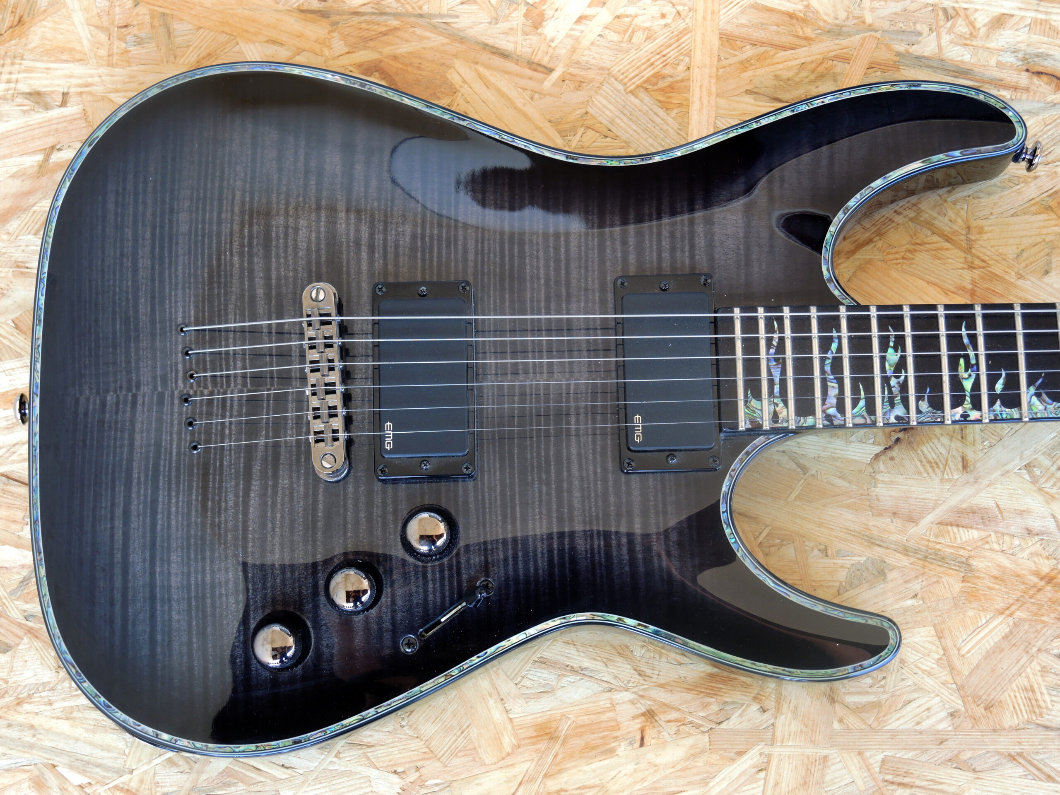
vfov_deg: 25.2
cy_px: 398
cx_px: 530
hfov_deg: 33.2
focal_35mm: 58
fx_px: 1776
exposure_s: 1/50
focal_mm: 12.5
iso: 125
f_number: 2.8
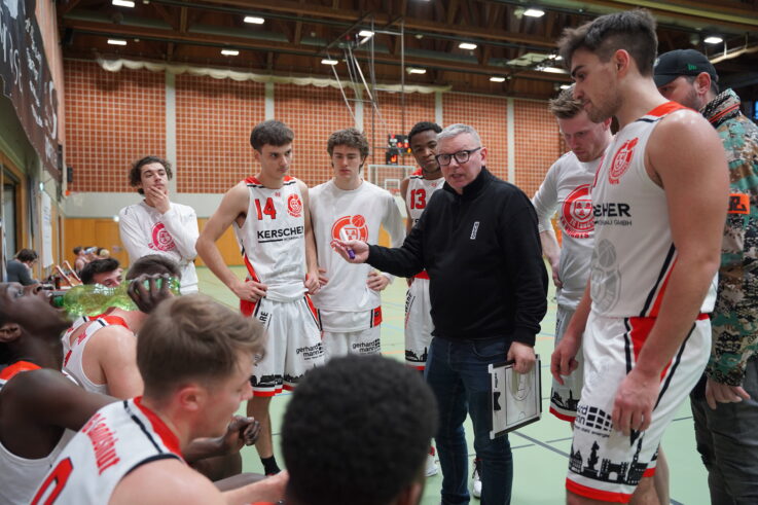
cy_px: 252
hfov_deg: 59.3
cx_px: 379
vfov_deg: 41.6
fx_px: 665
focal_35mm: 32
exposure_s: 1/160
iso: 2000
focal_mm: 31.6
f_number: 3.2
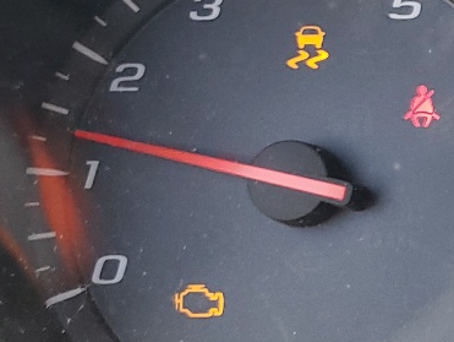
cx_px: 888
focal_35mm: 112
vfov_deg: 13.2
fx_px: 1470
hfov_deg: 14.7
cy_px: 248
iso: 65
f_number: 1.5
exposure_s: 1/120
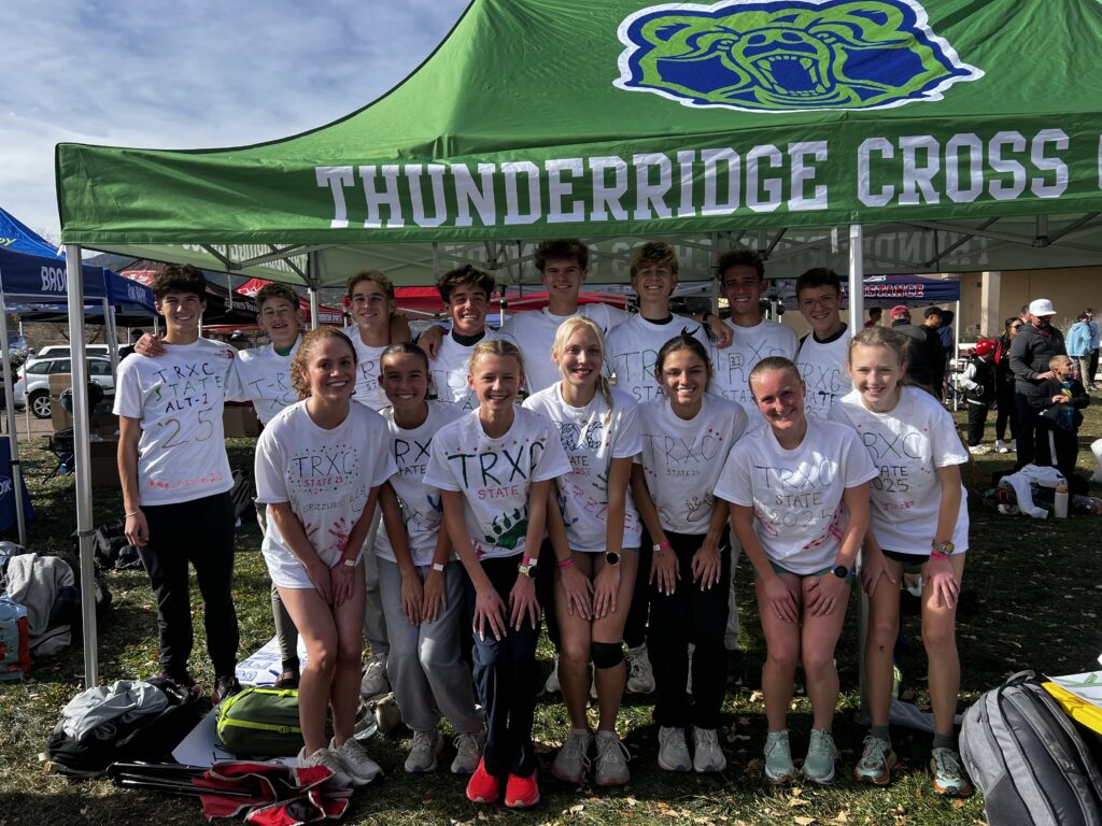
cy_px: 413
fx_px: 828
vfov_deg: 53.1
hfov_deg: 67.3
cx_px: 551
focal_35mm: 26
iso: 50
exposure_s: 1/2571
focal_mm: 5.7
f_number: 1.5
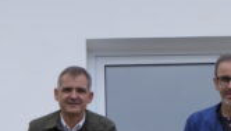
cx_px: 198
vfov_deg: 3.8
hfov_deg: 6.7
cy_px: 202
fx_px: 1975
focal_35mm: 322
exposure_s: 1/500
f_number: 6.3
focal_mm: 48
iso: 400
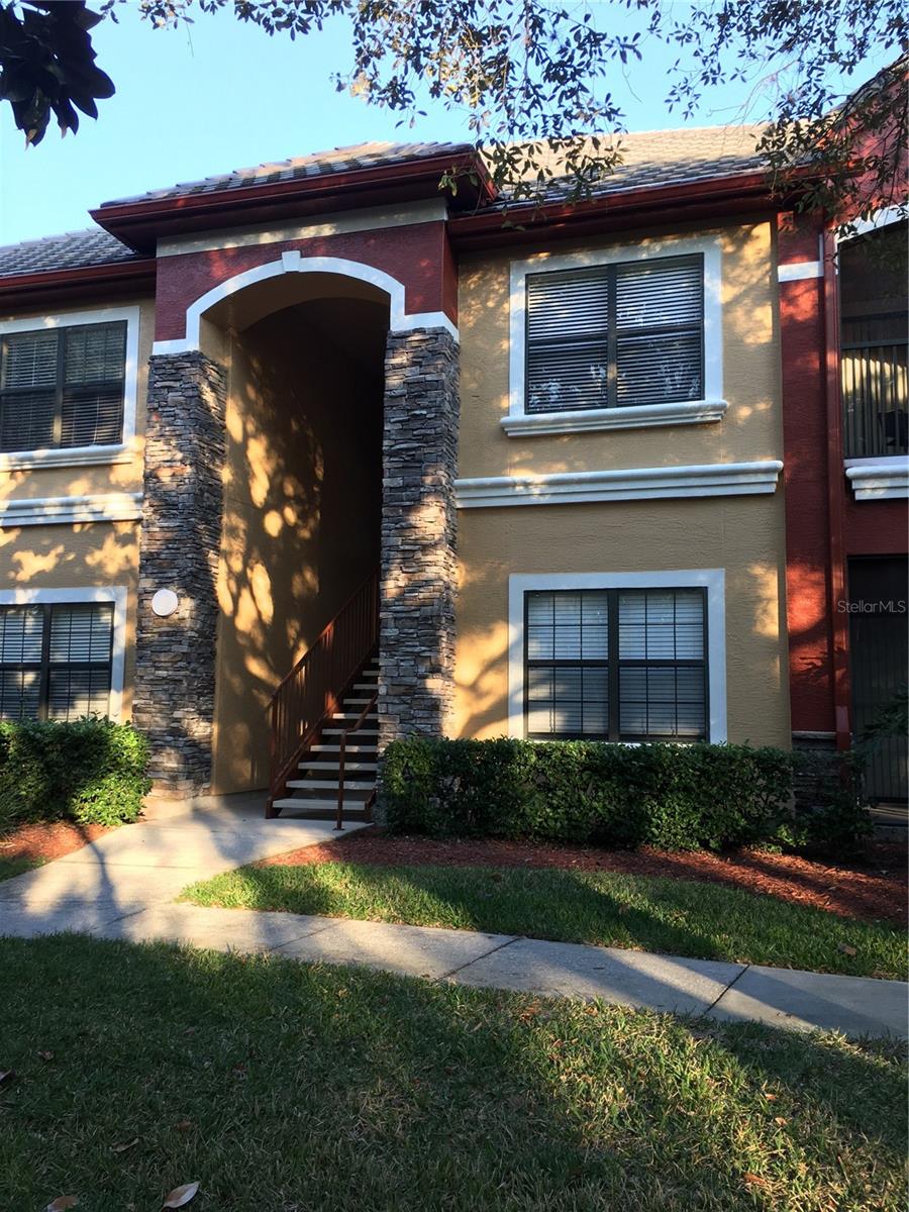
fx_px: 1015
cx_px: 454
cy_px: 606
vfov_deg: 61.7
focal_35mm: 29
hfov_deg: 48.2
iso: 25
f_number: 2.2
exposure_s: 1/120
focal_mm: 4.15
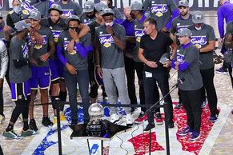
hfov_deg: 10.5
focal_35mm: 195
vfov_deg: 7.0
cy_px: 96
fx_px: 1262
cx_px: 137
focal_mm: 111
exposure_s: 1/1000
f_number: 4
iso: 4000
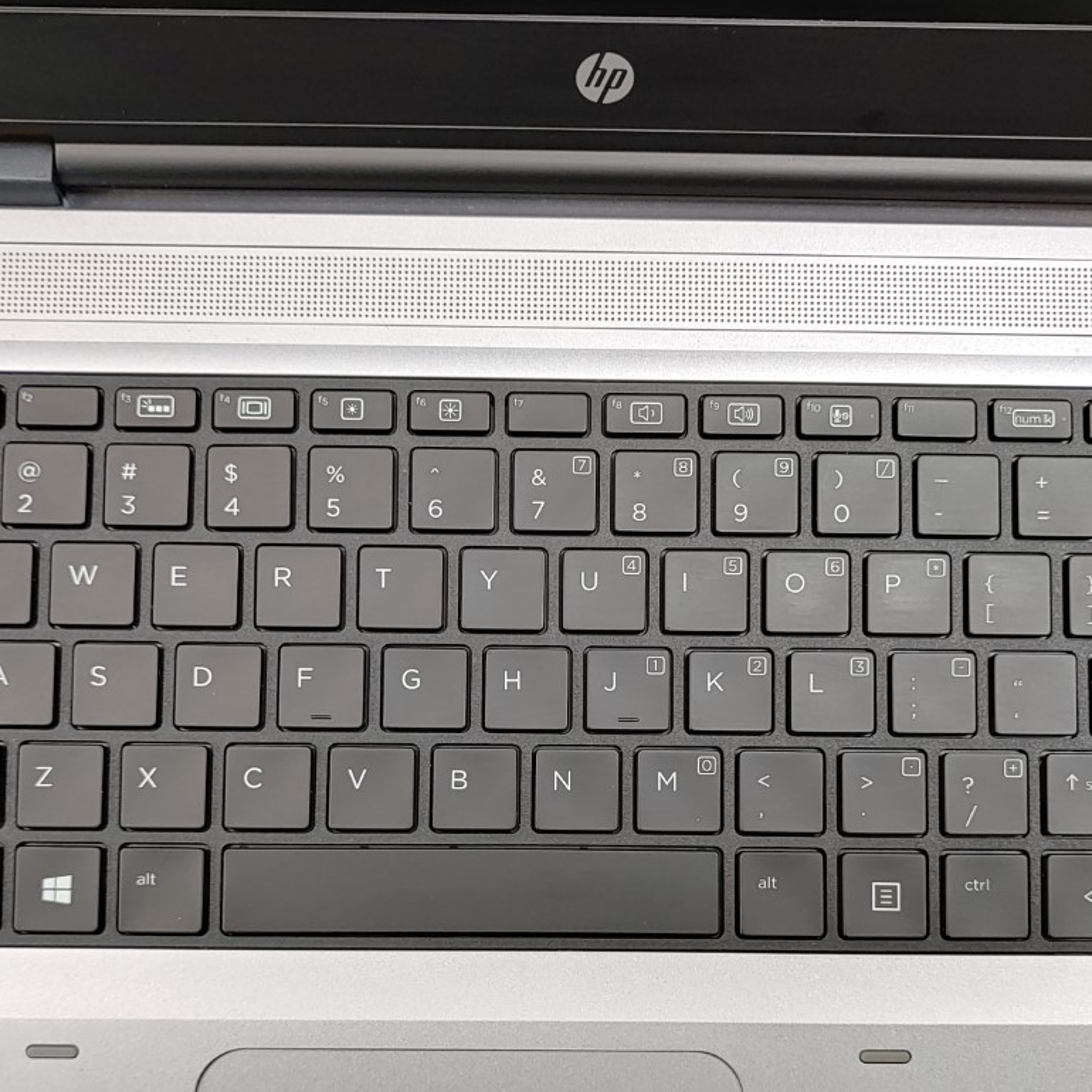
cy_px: 723
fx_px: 1535
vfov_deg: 38.7
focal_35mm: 43
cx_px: 557
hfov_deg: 39.2
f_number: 1.8
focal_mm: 4.36
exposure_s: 1/120
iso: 50
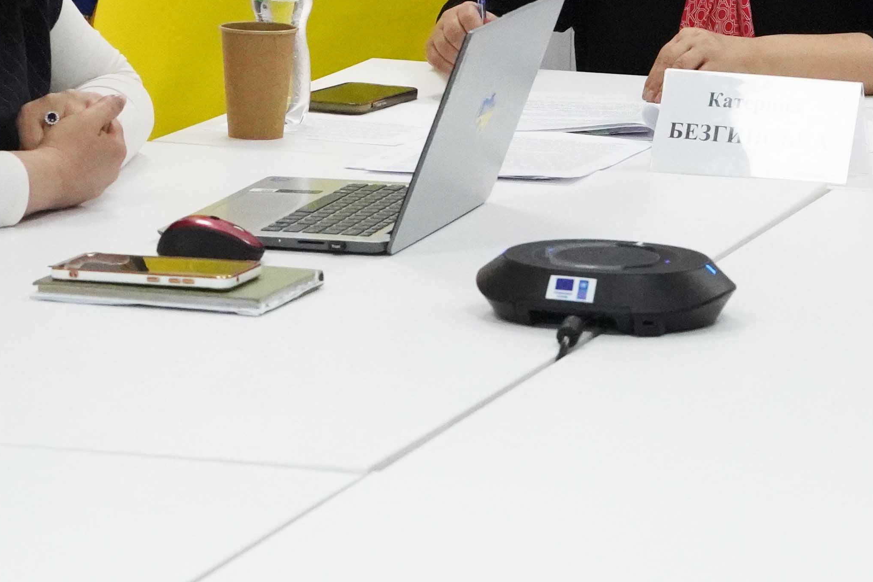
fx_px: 5117
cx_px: 815
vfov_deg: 6.5
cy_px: -56
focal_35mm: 211
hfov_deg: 9.7
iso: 12800
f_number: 7.1
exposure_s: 1/500
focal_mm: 74
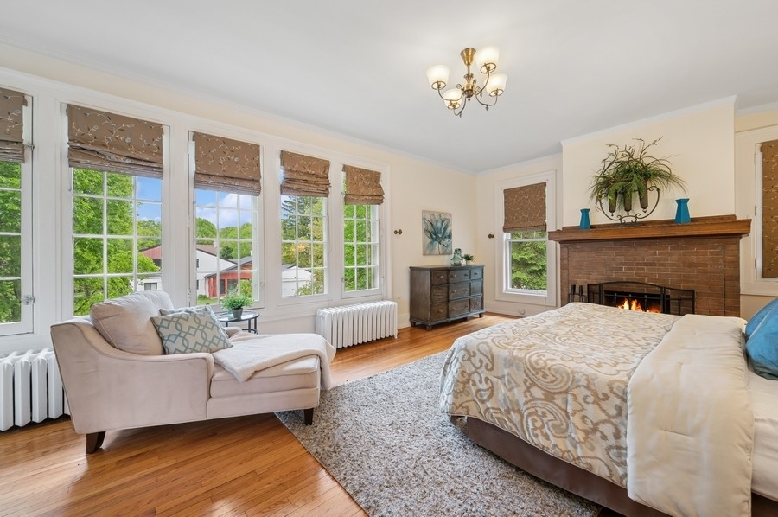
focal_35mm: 14
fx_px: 302
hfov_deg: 104.3
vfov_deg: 81.1
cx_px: 389
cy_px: 258
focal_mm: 14
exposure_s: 1/15
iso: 400
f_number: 9.5
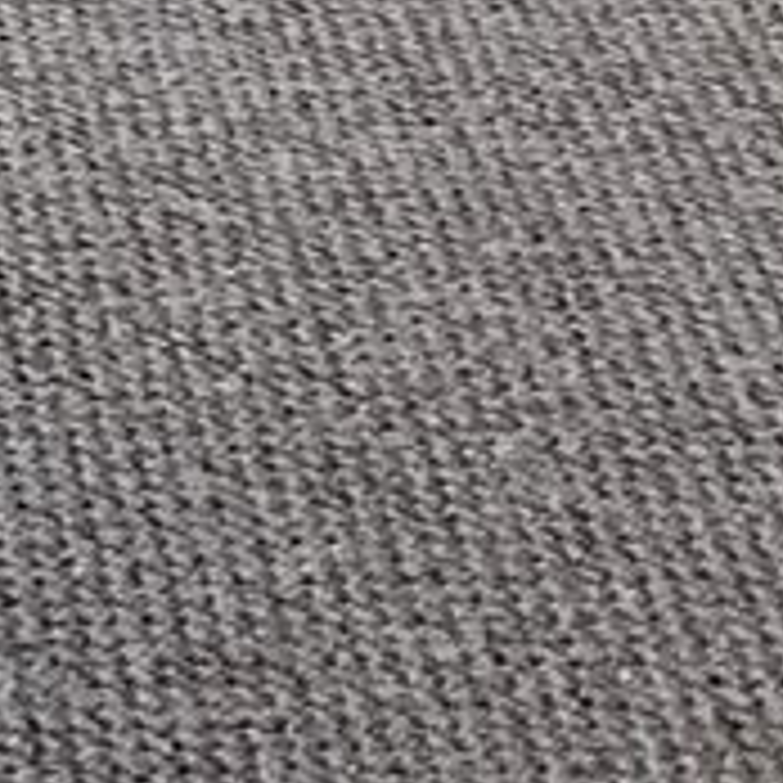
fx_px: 5604
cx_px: -522
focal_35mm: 219
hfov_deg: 7.8
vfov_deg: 6.9
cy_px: -1800
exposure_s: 1/121
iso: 64
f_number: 1.8
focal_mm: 3.99
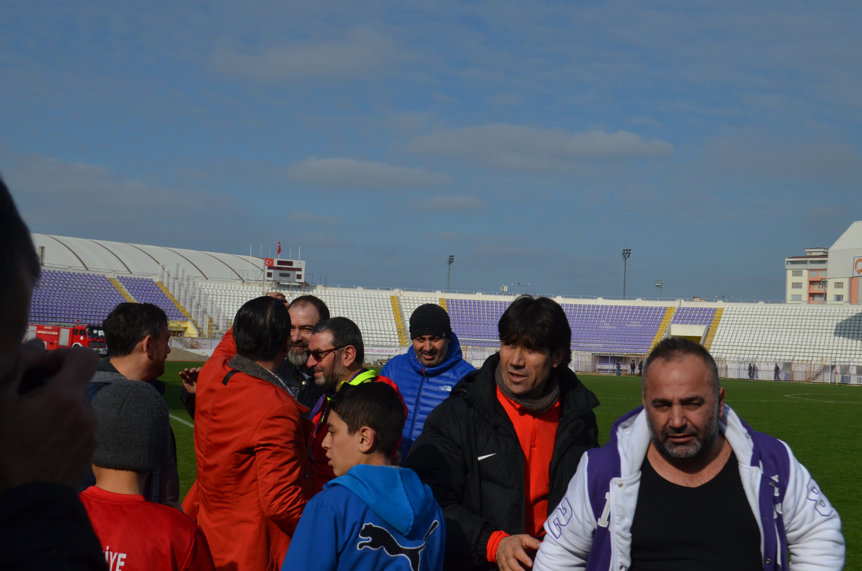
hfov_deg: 39.7
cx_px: 440
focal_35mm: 50
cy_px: 282
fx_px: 1195
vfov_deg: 26.9
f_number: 8
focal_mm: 32
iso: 400
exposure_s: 1/2000
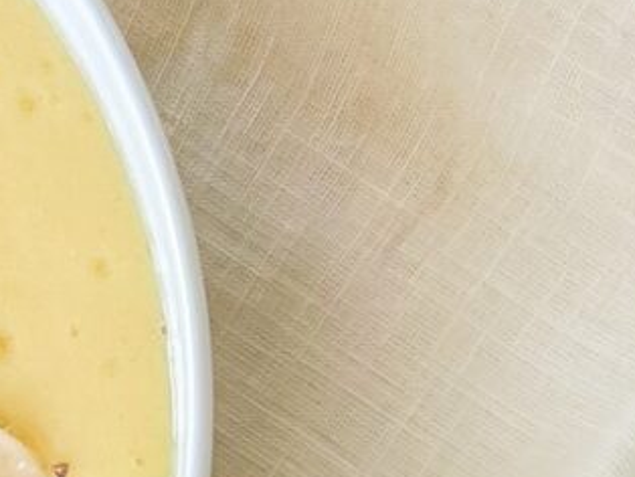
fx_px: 2368
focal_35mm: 129
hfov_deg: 14.0
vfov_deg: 10.5
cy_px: 978
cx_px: 1044
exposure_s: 1/420
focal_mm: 5.1
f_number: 1.6
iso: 50
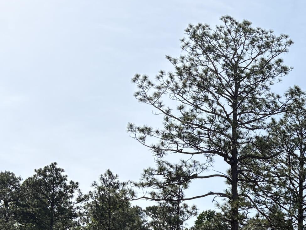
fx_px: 707
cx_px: 380
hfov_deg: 22.3
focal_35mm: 80
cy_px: 305
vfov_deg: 17.2
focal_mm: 5.96
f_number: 1.6
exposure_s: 1/4608
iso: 50
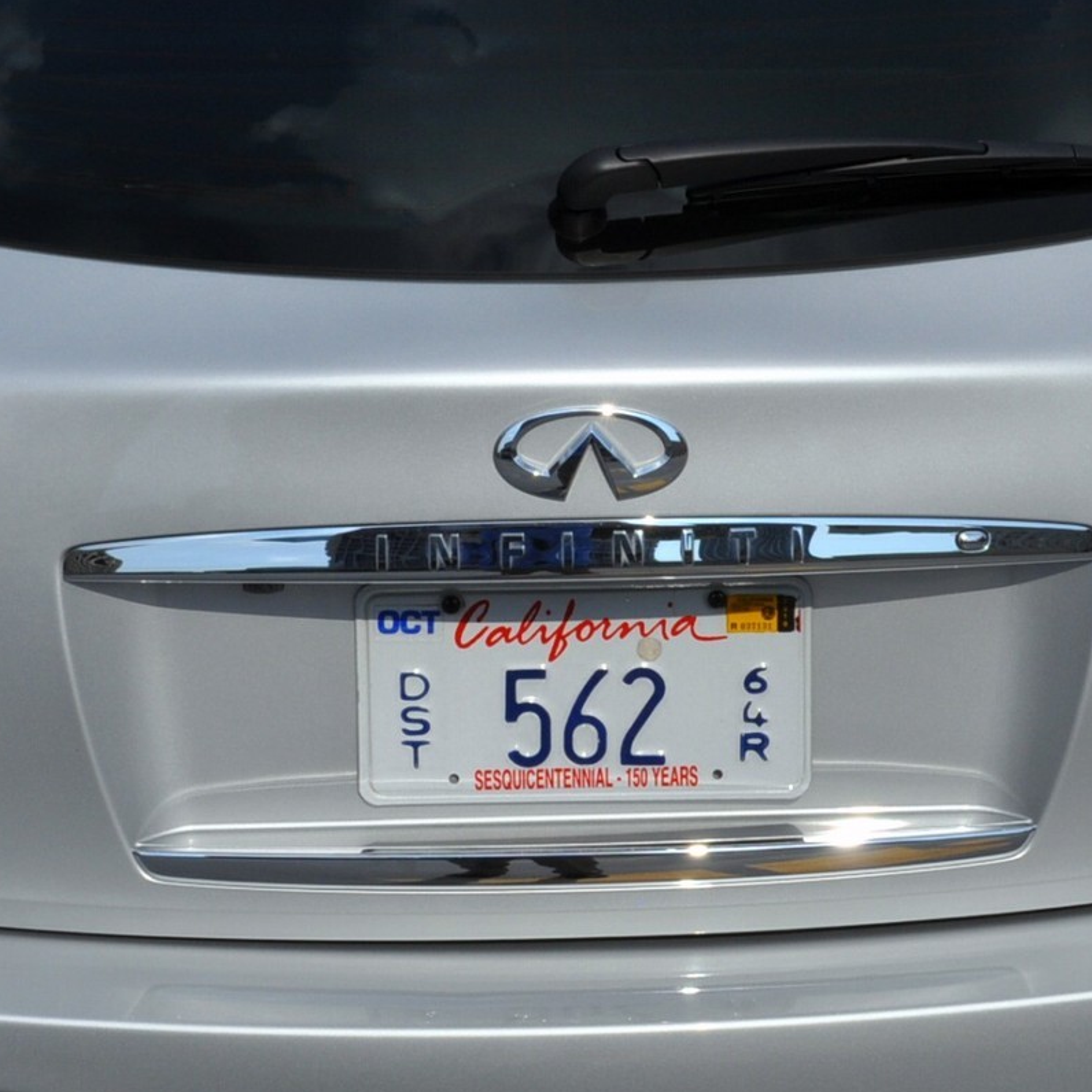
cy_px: 451
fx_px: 3141
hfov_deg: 19.7
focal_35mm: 88
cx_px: 591
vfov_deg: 19.7
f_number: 13
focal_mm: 22
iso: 200
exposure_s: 1/640
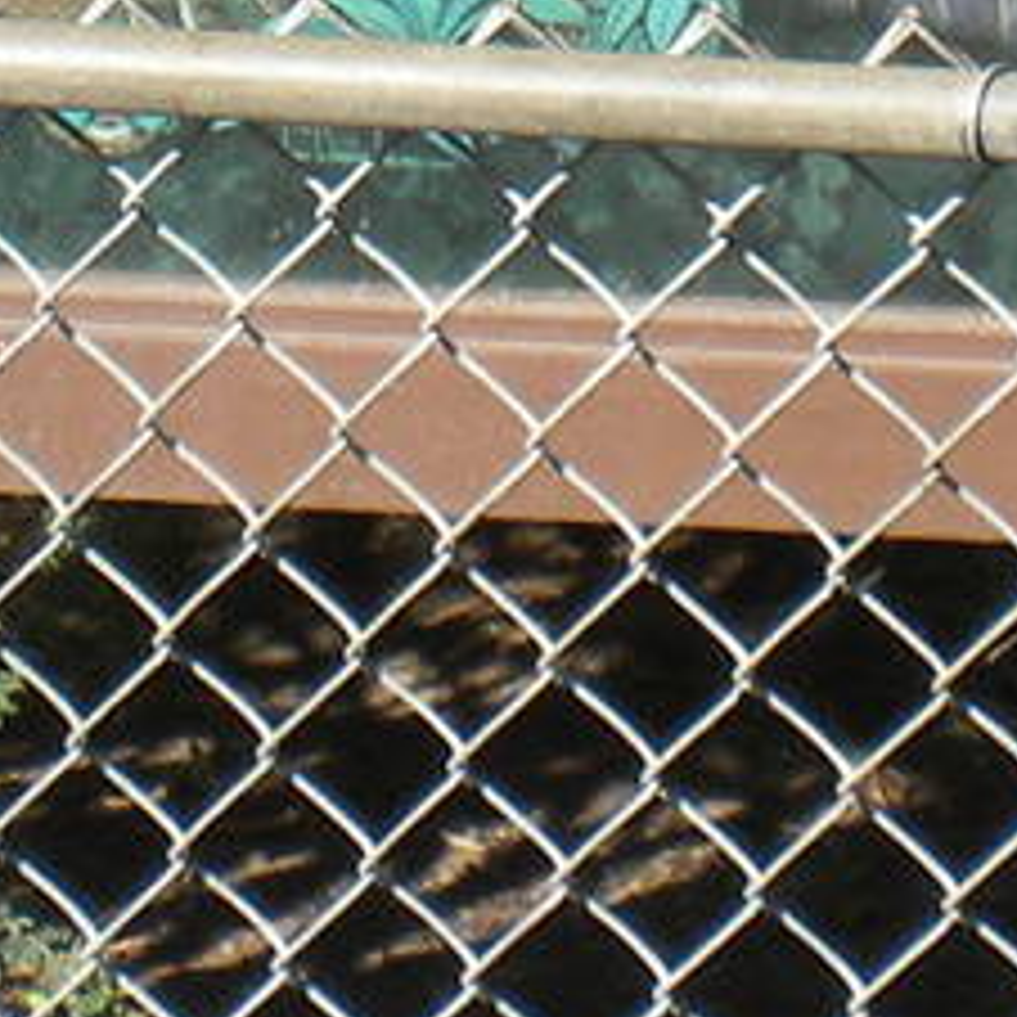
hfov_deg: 7.5
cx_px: 346
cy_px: -954
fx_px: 7711
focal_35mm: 232
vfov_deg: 7.3
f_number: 10
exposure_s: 1/52.5
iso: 64
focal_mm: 6.6
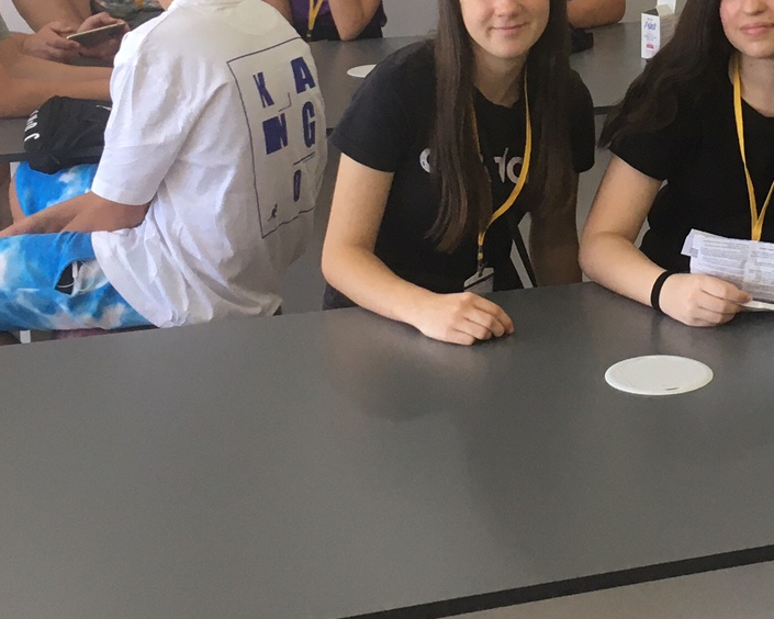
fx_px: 1856
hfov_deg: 22.7
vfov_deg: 18.5
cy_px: 7
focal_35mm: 81
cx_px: 756
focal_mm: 4.15
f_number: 2.2
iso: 50
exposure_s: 1/33
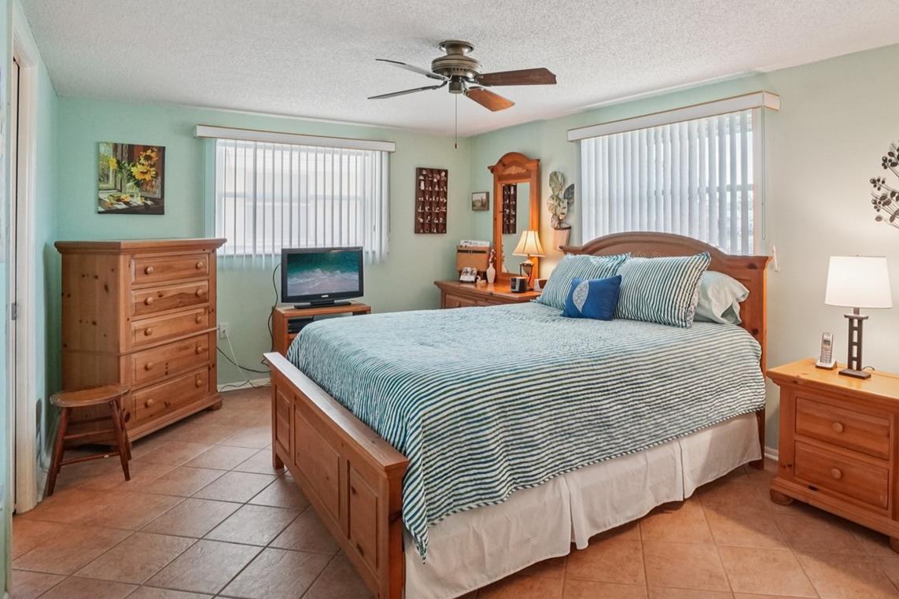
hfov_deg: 80.6
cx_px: 522
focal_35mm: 21
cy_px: 219
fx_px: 524
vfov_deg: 58.6
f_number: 8
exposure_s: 1/30
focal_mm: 10
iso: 640
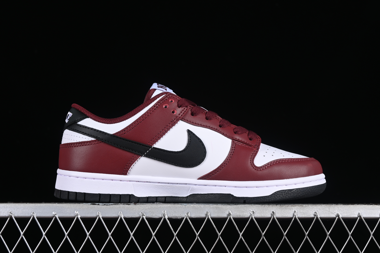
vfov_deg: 18.2
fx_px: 792
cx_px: 190
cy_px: 126
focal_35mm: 75
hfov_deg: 27.0
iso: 160
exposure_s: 1/80
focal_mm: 50
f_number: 7.1
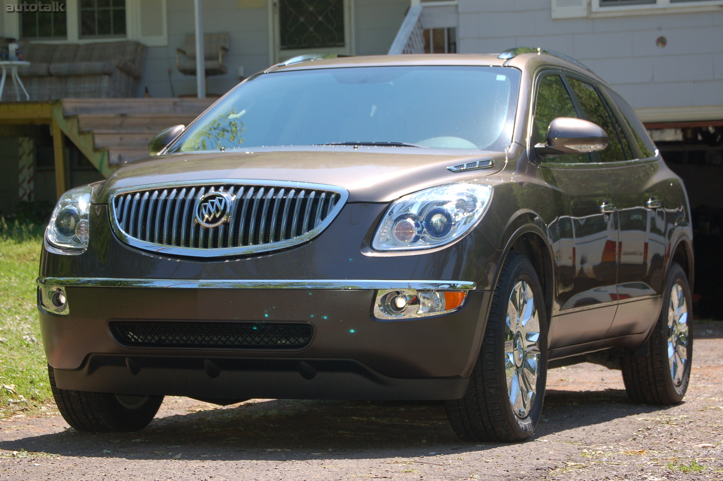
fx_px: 1866
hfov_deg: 21.9
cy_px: 240
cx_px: 362
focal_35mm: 93
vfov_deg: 14.7
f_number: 5.6
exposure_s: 1/500
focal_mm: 62
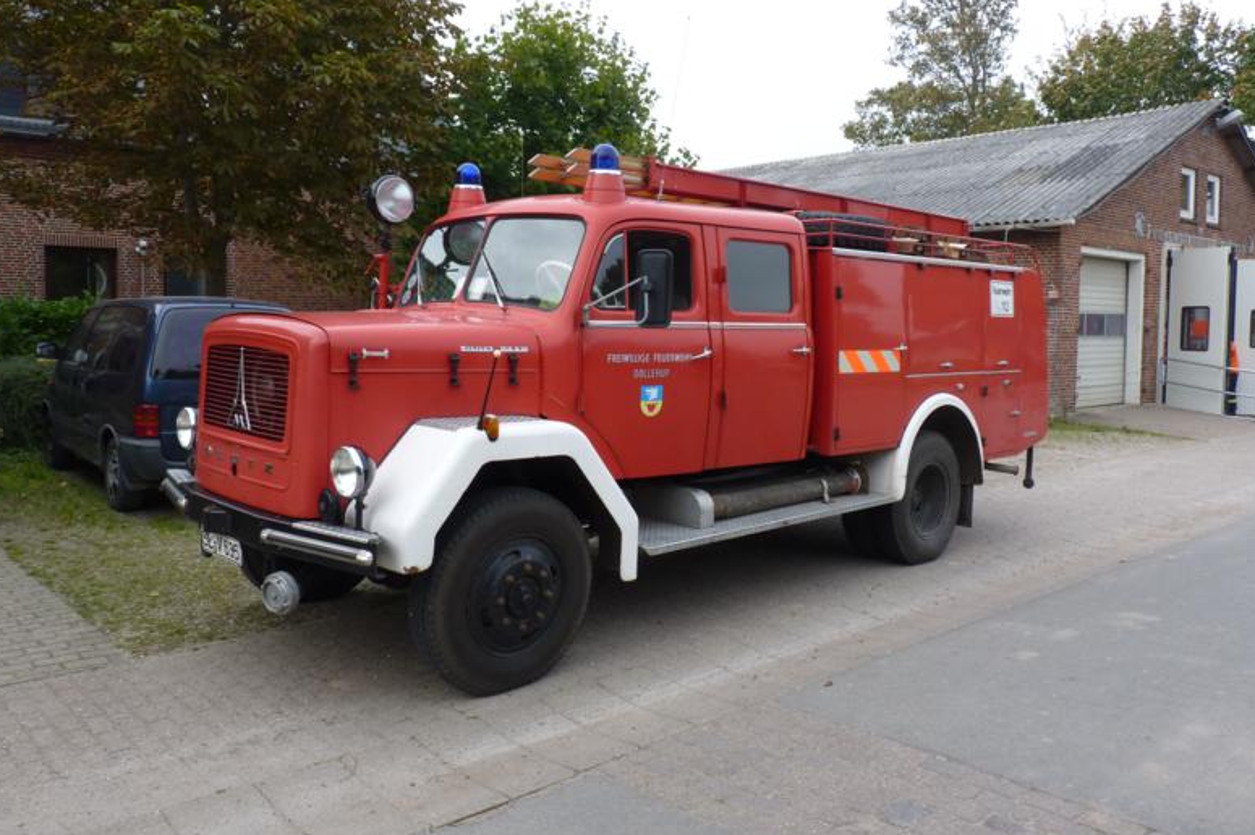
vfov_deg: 44.9
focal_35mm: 29
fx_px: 1010
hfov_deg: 63.7
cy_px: 379
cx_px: 625
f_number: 4
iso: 80
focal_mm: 4.8
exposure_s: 1/160
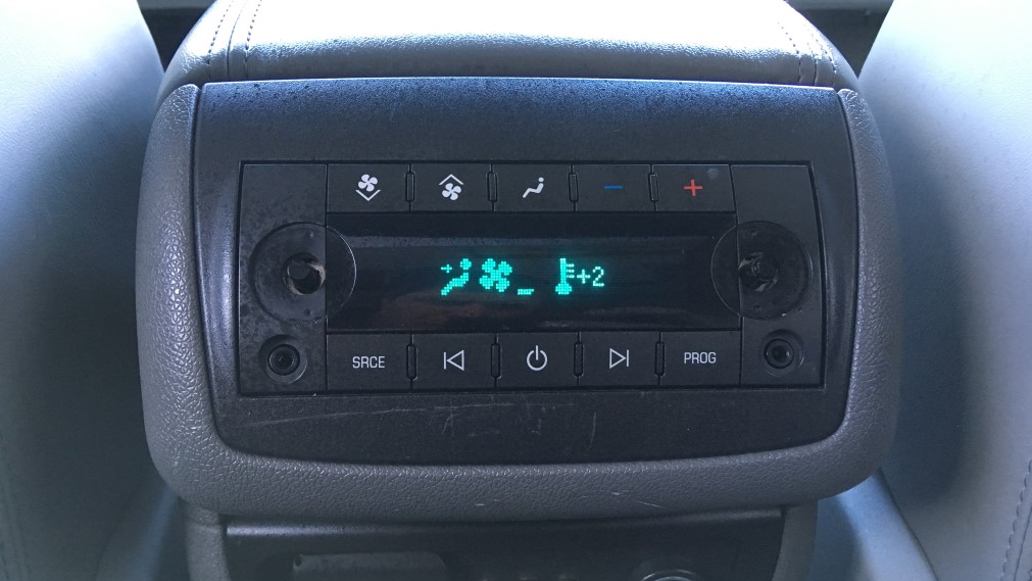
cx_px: 515
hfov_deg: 61.0
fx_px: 876
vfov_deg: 36.6
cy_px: 343
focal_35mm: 32
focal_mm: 4.15
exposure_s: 1/30
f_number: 2.2
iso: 160
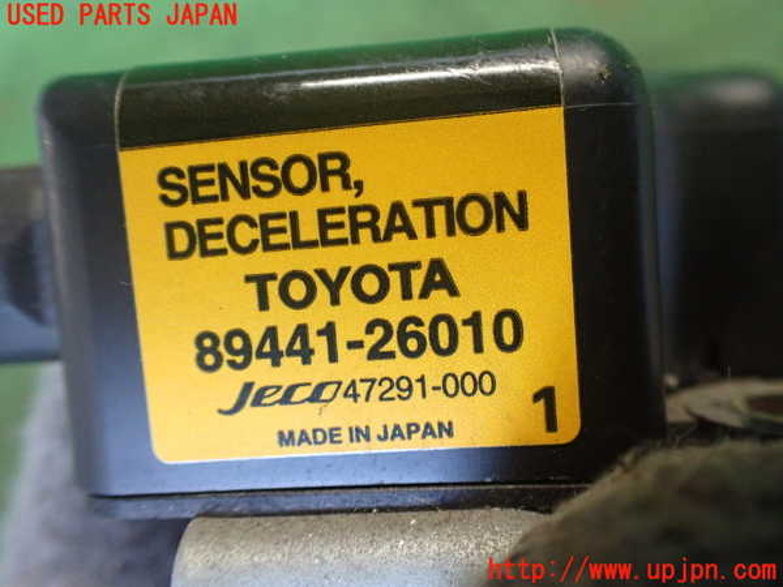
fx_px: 679
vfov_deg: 46.8
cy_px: 294
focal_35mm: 30
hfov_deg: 60.0
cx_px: 392
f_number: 2.3
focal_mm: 5.4
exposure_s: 1/125
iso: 800
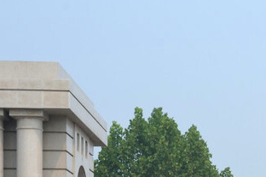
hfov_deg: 13.2
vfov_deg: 9.2
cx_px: 419
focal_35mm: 146
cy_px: 255
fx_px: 1079
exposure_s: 1/200
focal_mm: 38
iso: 250
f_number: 8
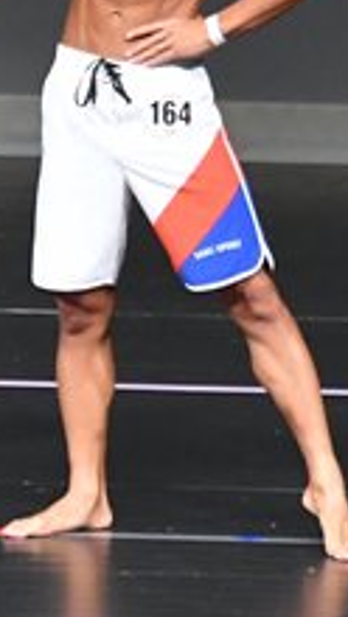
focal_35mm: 996
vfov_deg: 2.2
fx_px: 16314
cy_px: 53
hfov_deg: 1.2
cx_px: -434
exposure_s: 1/400
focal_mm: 180
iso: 5000
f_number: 5.6
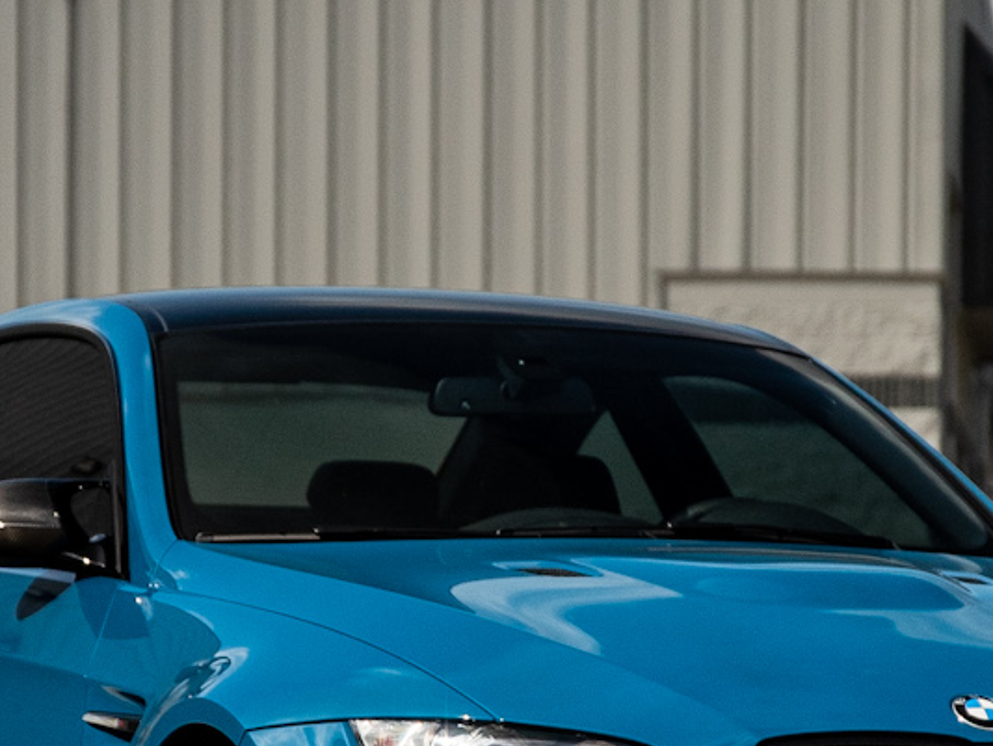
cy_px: 704
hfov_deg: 7.7
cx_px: 530
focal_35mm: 258
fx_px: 7404
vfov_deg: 5.8
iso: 320
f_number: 2.8
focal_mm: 70
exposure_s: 1/8000
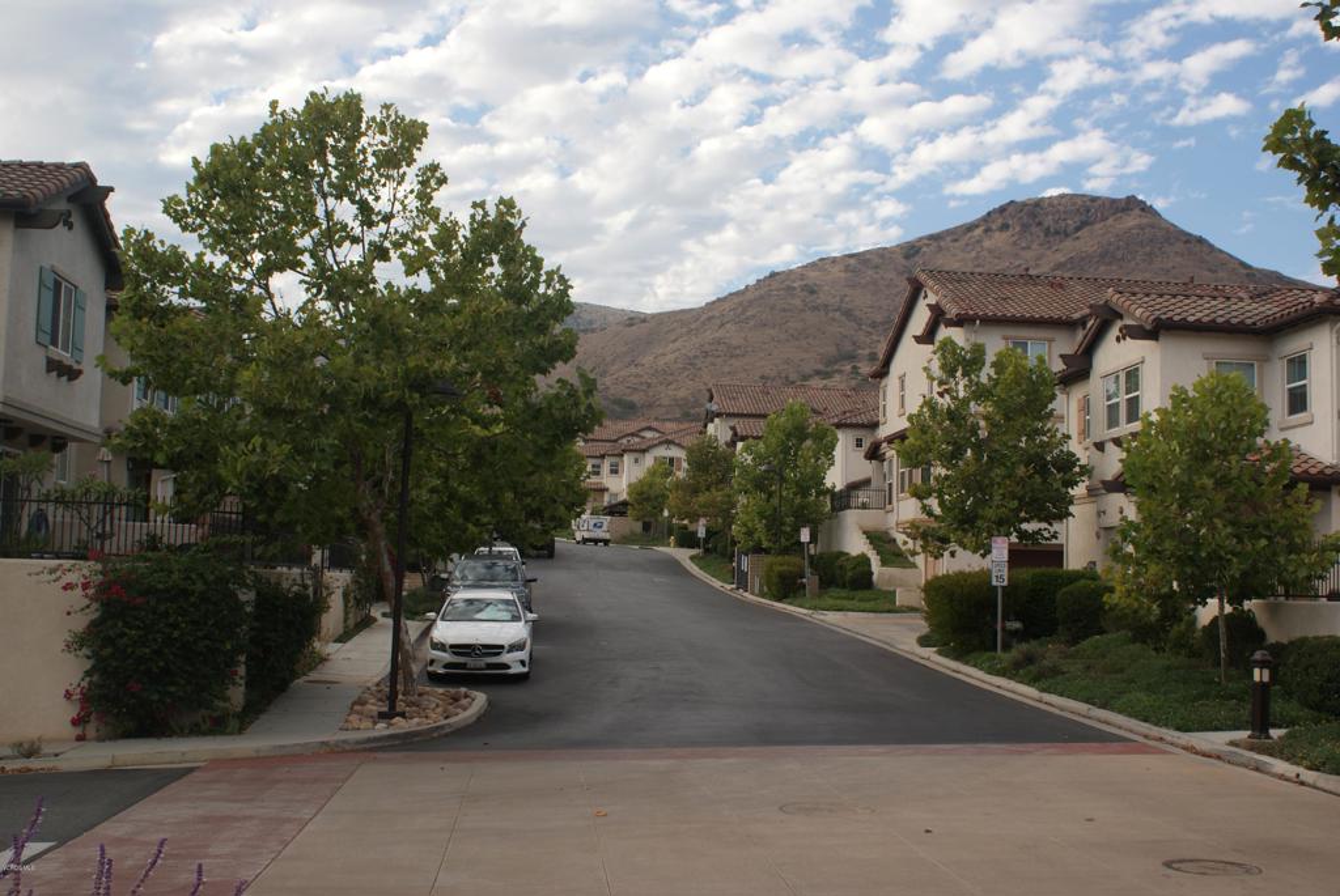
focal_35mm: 39
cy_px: 448
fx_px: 1453
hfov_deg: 49.5
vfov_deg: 34.3
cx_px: 670
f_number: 9
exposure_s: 1/80
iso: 100
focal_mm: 26
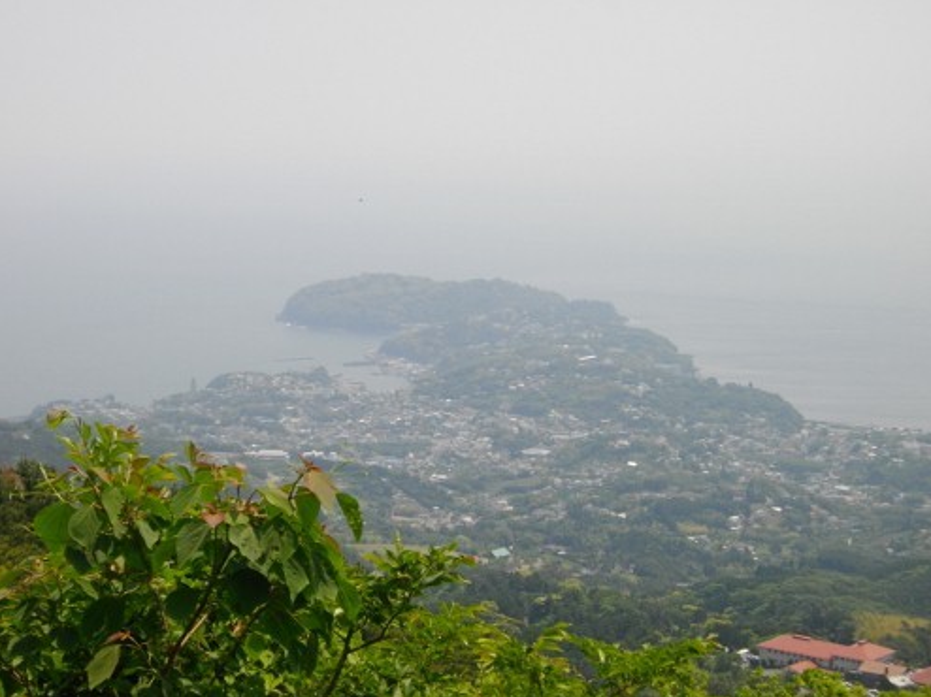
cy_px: 348
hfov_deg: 25.0
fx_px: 2097
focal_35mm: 78
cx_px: 467
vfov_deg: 18.9
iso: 100
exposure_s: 1/800
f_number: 4.6
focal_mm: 13.7
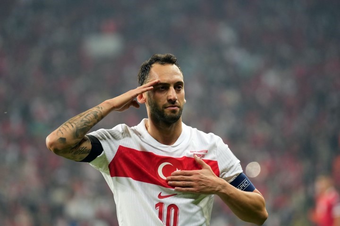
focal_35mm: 300
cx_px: 170
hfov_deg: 6.9
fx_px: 2833
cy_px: 113
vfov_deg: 4.6
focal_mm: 200
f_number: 2.8
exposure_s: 1/800
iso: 2000
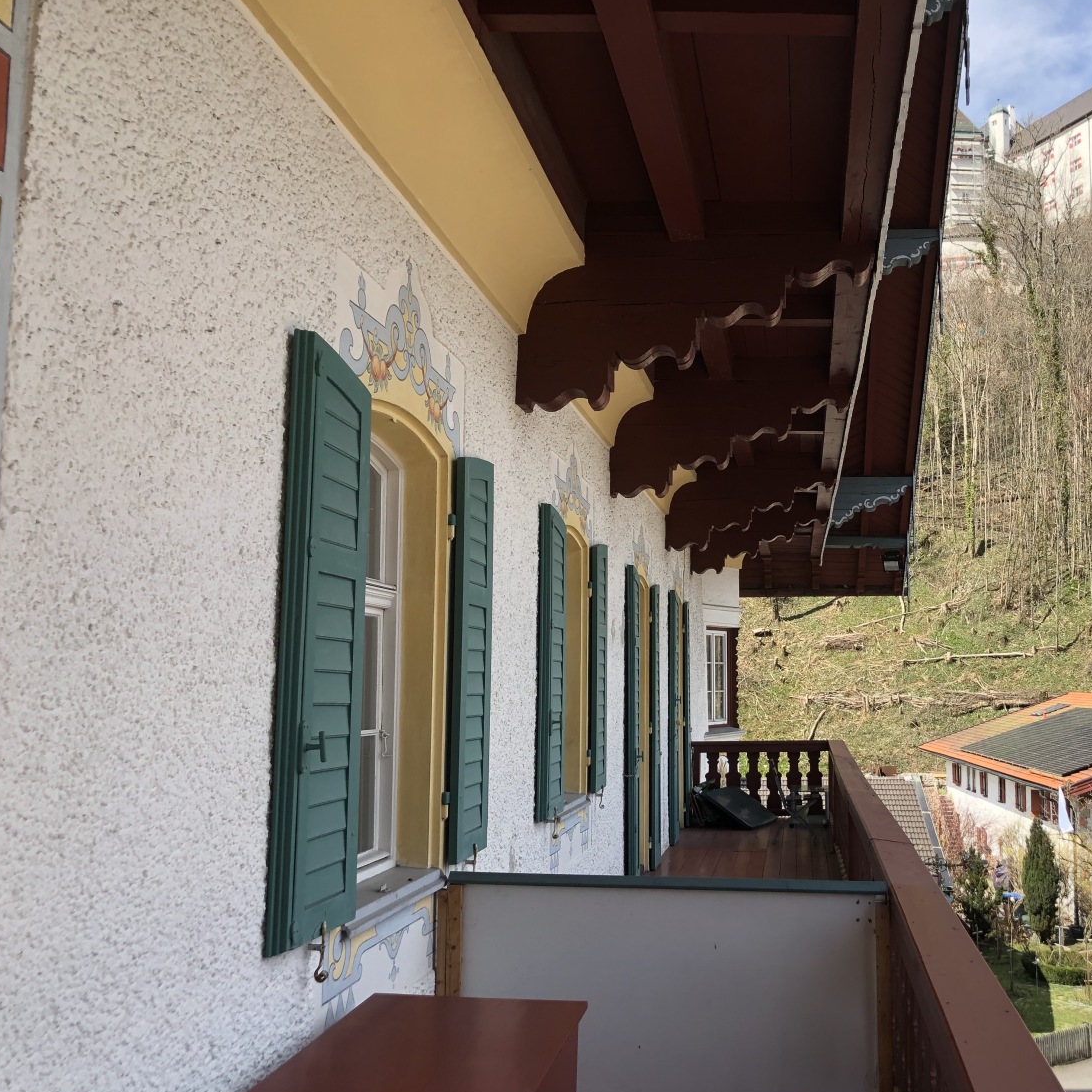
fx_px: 1213
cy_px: 558
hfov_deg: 47.5
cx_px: 744
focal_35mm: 34
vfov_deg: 48.4
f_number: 1.8
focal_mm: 3.99
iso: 20
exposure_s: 1/813
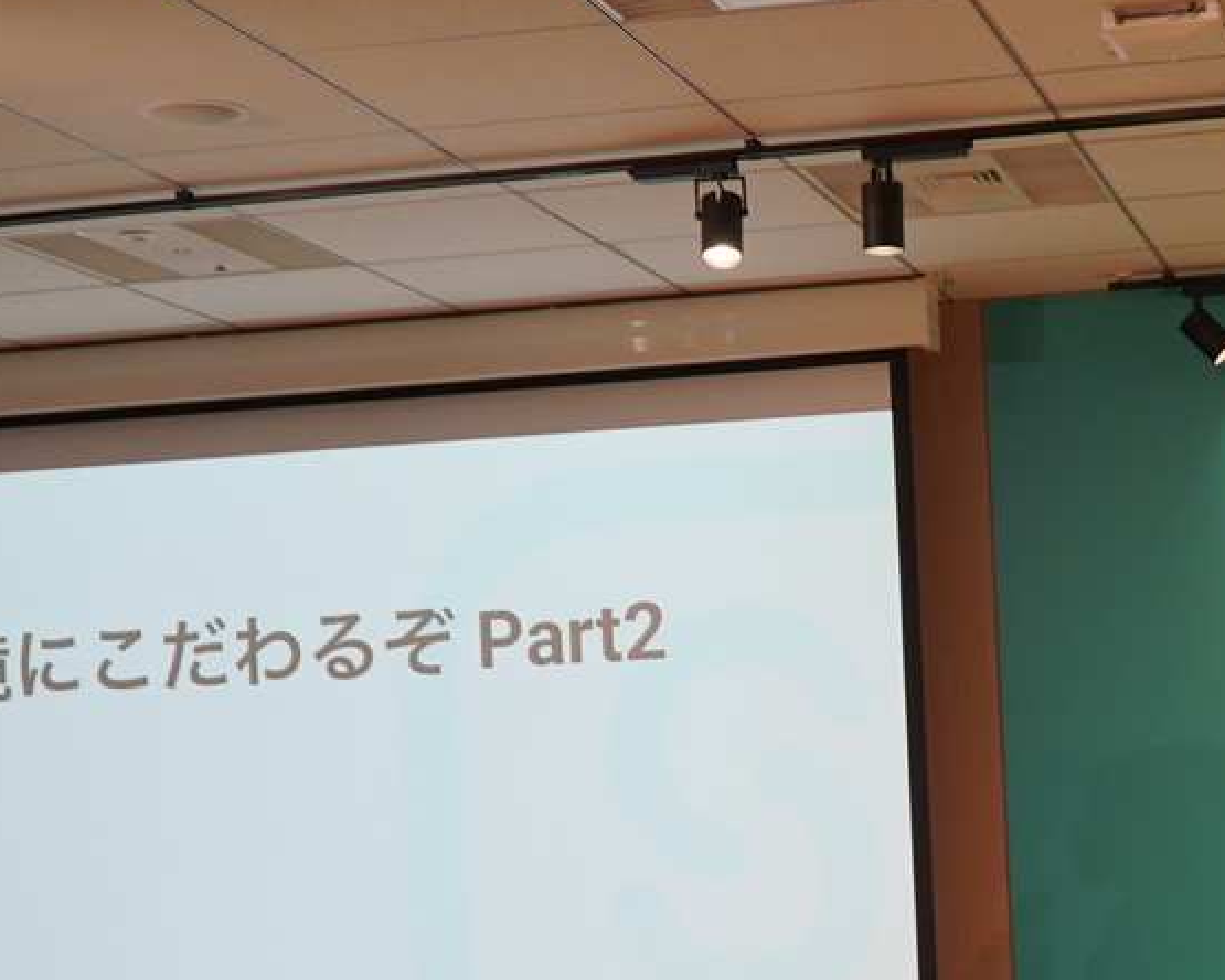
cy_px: 856
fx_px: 2647
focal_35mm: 73
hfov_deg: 25.7
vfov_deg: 20.6
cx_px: 956
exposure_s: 1/160
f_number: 4
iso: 320
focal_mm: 24
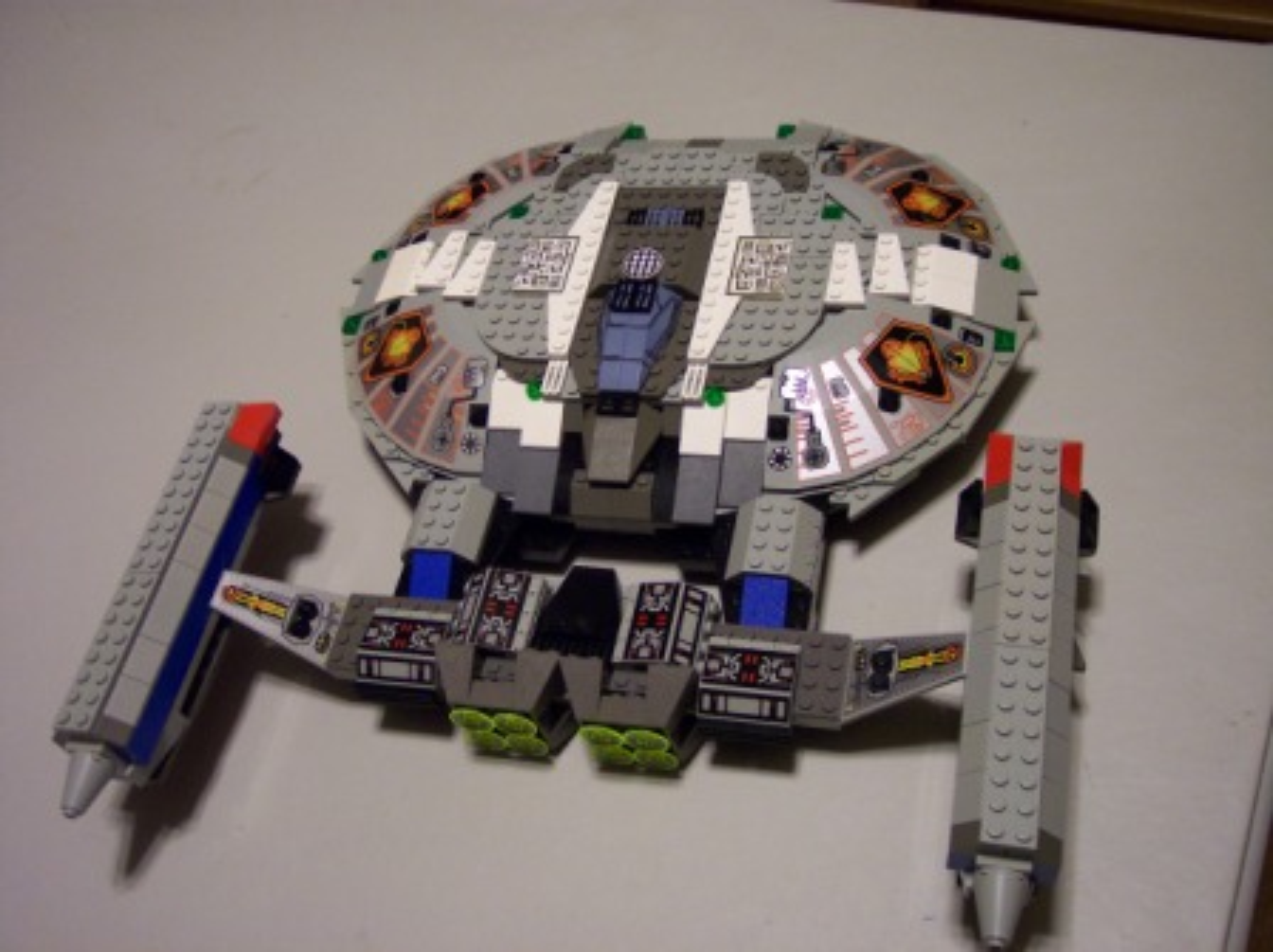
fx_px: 1396
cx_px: 636
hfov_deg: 49.0
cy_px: 476
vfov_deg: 37.7
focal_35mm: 38
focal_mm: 8
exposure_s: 1/20
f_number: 2.8
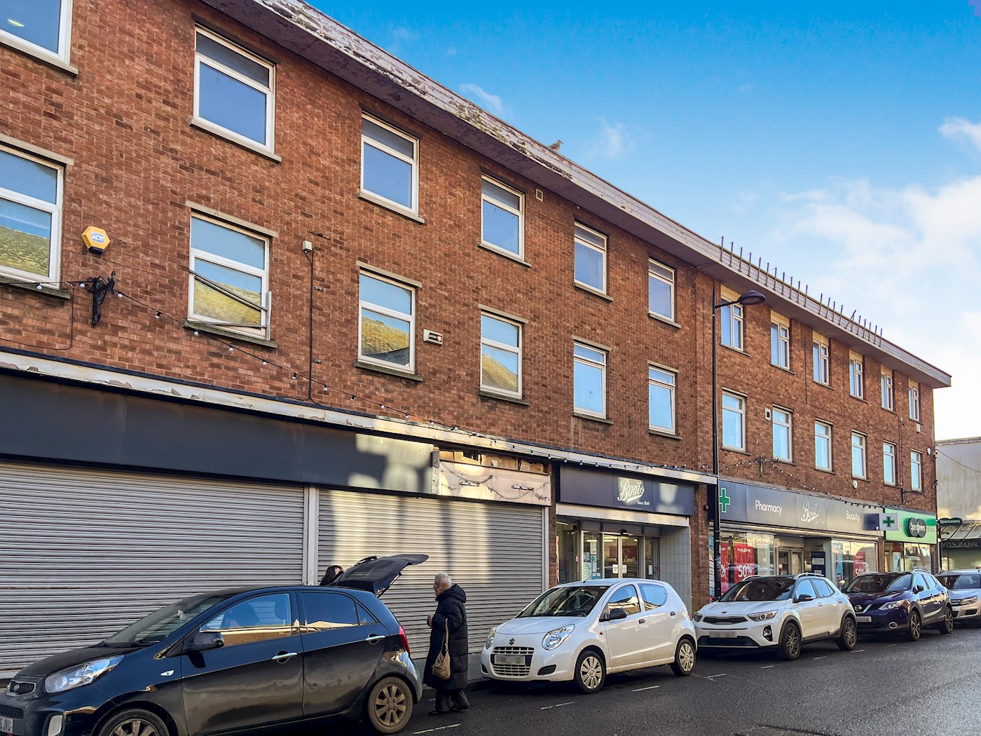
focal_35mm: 26
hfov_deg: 67.3
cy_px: 368
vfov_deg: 53.1
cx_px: 490
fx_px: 737
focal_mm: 5.1
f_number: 1.6
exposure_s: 1/800
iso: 50
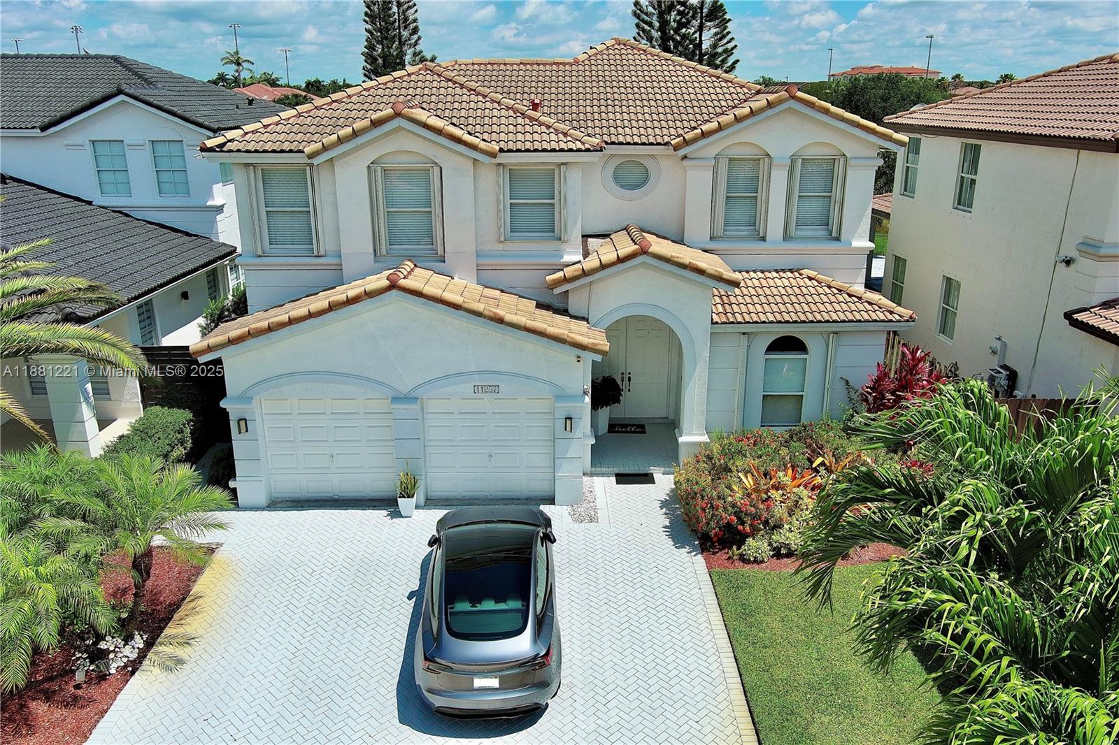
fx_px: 901
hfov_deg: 63.7
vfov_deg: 44.9
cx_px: 560
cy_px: 372
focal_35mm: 29
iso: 101
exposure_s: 1/2079
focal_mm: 10.57
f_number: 2.8
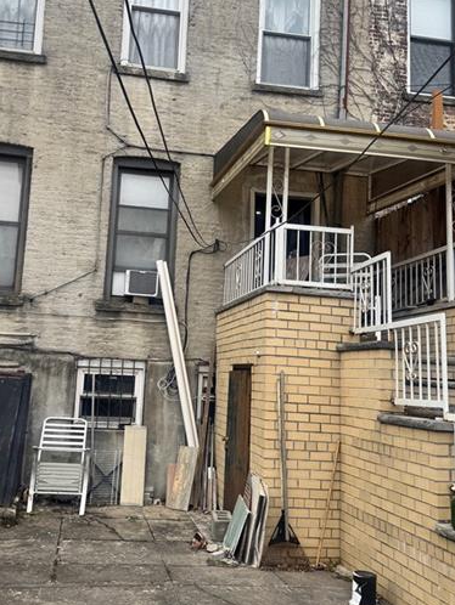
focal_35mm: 37
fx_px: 648
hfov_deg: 38.6
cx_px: 193
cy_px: 270
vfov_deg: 50.0
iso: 80
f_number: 1.78
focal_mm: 6.76
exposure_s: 1/436
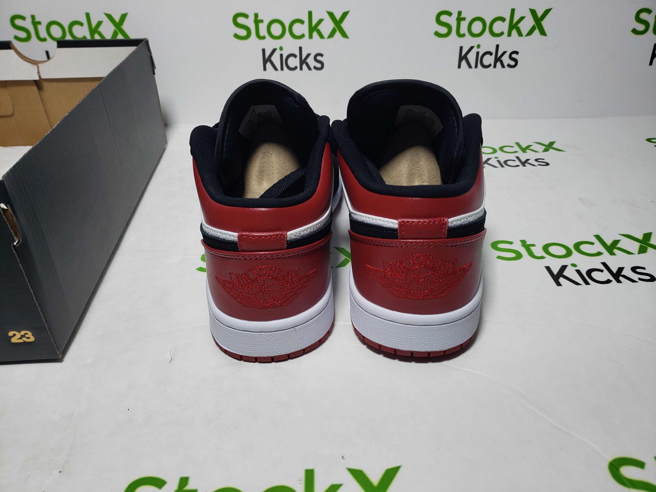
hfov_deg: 67.3
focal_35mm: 26
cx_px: 328
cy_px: 246
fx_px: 493
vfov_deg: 53.1
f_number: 1.5
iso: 50
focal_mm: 4.3
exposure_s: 1/435
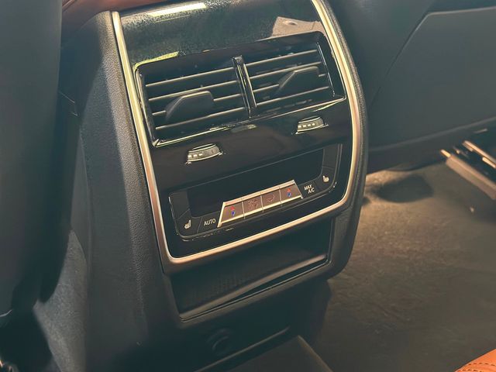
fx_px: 688
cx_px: 248
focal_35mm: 48
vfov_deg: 30.3
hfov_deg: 39.7
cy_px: 186
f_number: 1.78
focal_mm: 6.86
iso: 800
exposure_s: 1/30
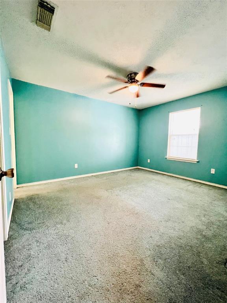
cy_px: 152
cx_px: 114
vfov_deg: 106.2
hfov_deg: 89.9
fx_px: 114
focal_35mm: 13
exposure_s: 1/60
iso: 500
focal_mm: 1.57
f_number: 1.8
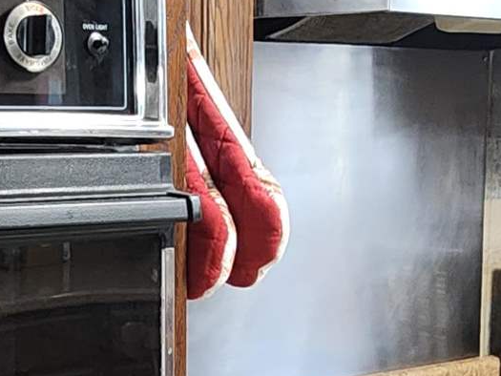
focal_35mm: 76
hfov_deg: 25.5
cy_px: 294
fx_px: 1100
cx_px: 174
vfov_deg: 19.2
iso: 400
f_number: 2.2
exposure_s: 1/30
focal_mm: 2.2
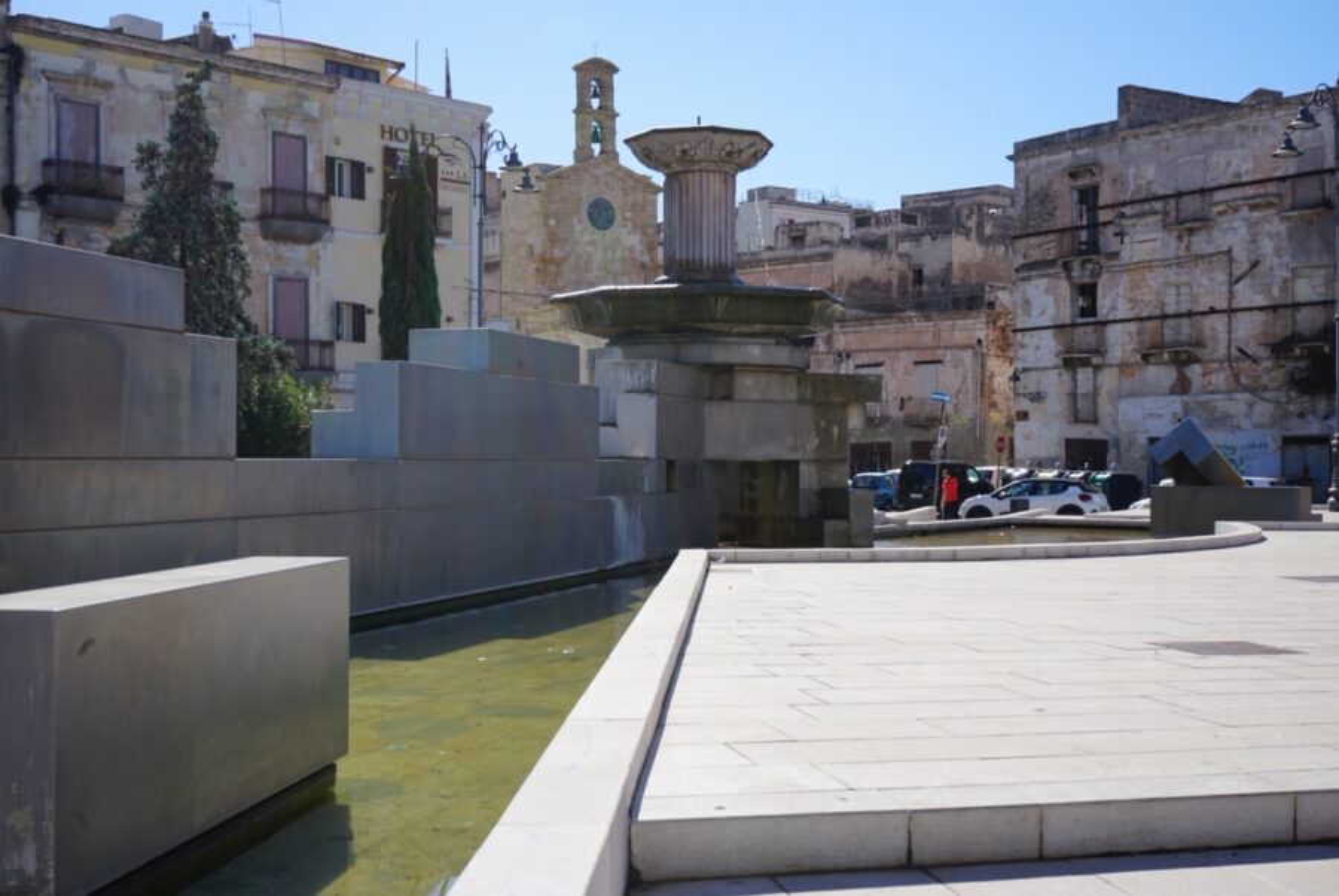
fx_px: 1564
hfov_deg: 46.4
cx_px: 670
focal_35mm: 42
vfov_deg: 32.0
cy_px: 448
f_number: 14
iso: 100
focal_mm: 42
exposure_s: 1/100
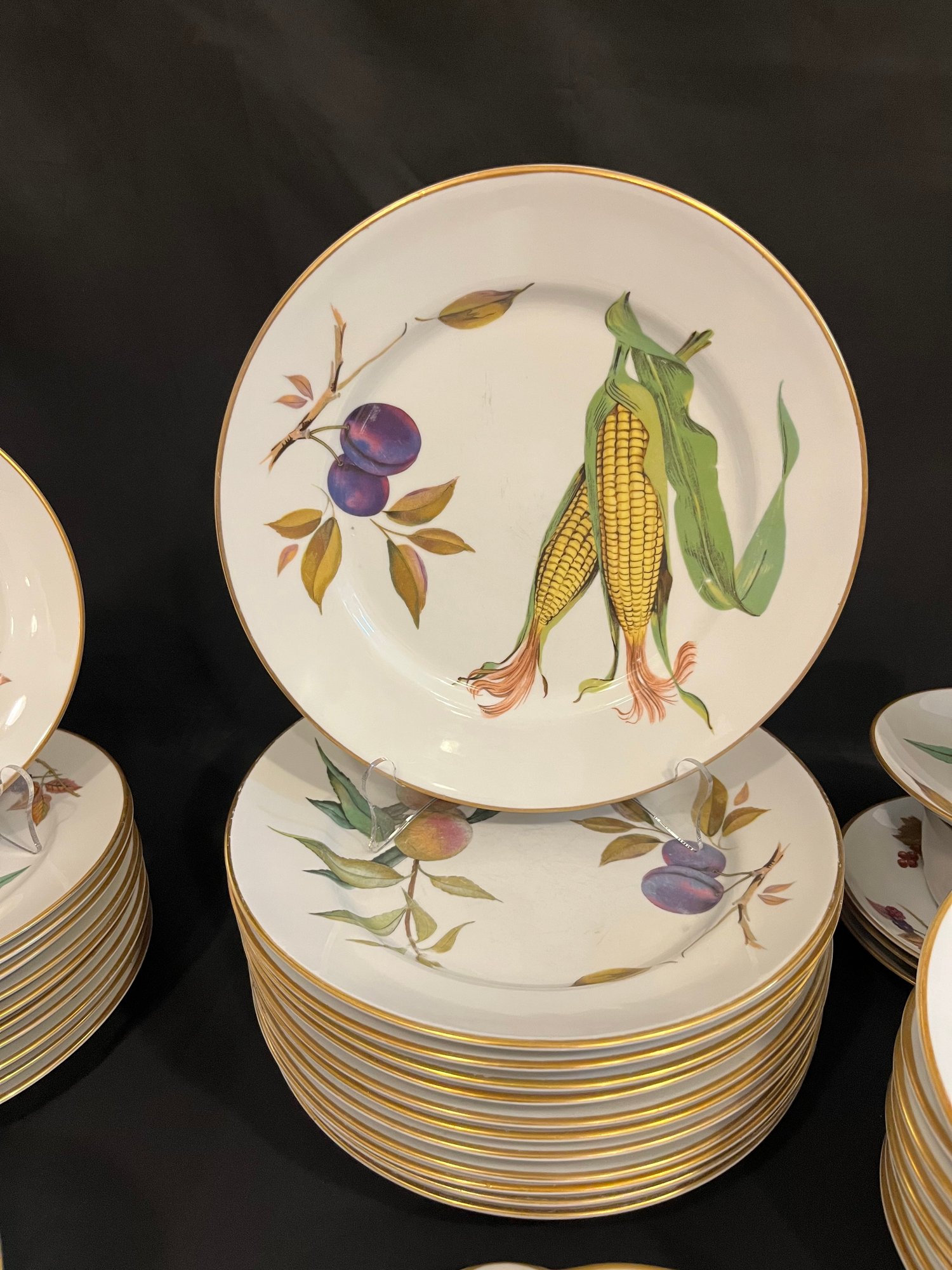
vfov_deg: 67.3
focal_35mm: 26
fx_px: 953
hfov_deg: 53.1
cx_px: 476
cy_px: 635
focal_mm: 5.1
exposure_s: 1/60
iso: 320
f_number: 1.6
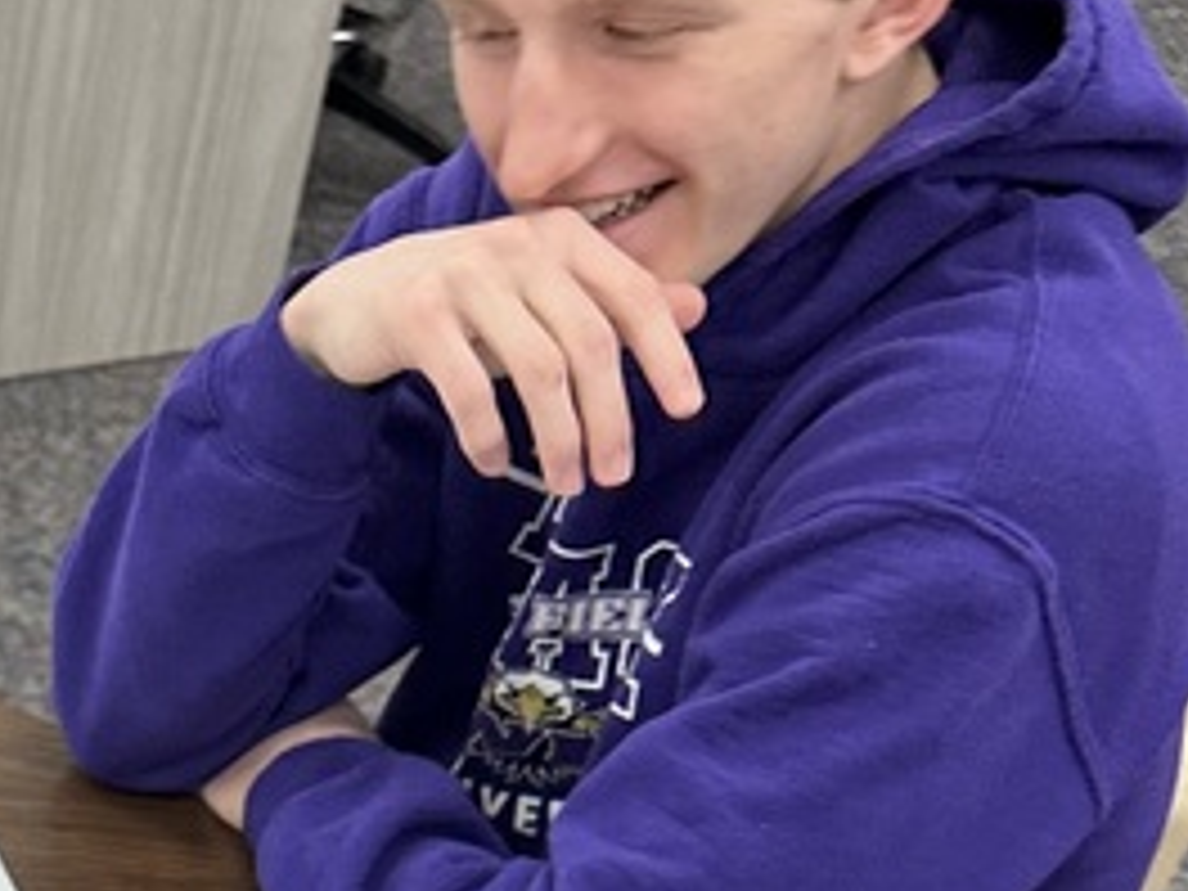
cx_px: -464
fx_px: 3192
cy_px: 1737
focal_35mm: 93
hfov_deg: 19.1
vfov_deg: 13.7
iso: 200
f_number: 1.78
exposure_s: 1/120
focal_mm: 6.86
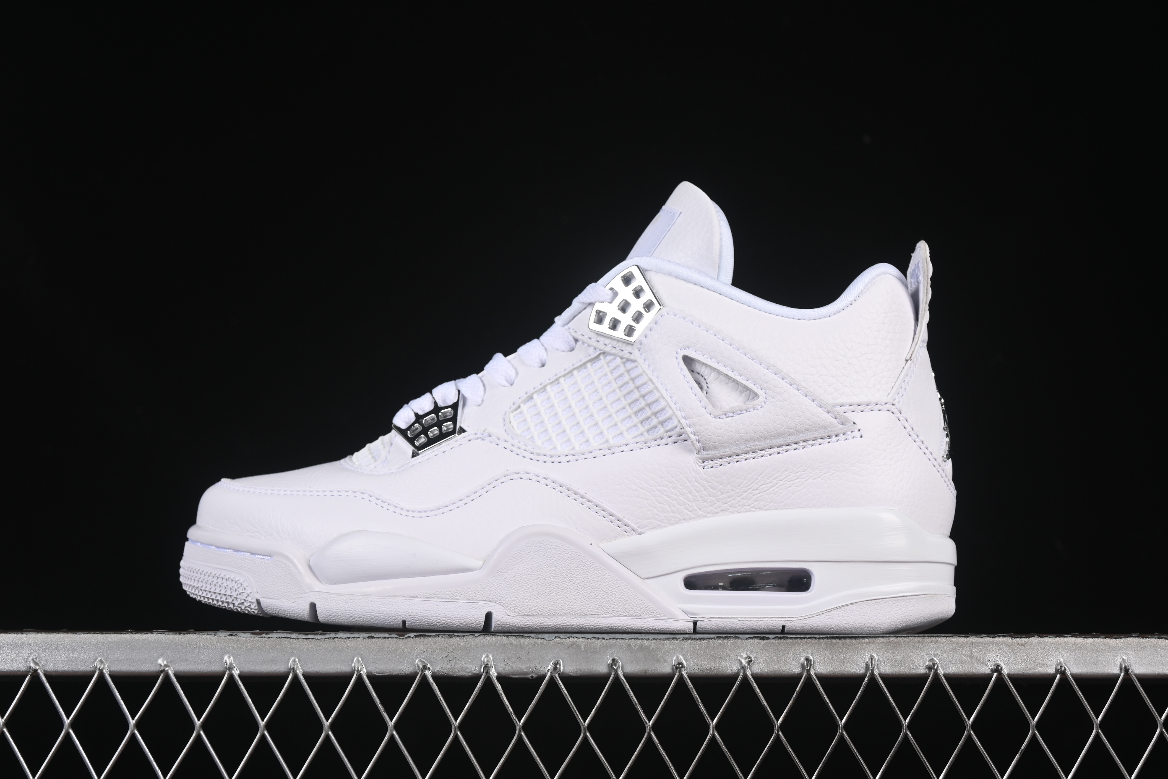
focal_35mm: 75
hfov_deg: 27.0
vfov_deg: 18.2
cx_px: 584
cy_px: 390
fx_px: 2433
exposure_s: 1/100
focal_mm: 50
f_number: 8
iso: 160
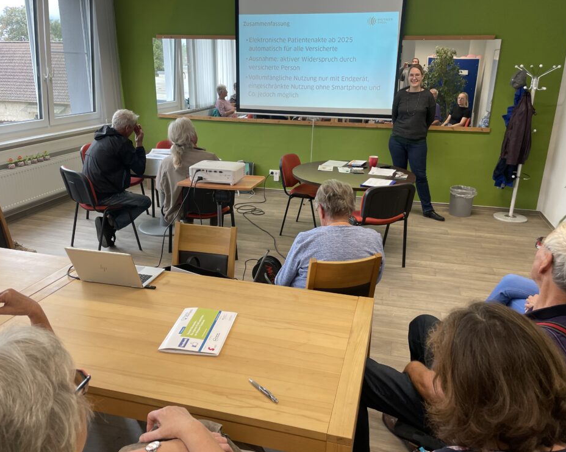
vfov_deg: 51.5
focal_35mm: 28
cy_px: 228
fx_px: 469
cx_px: 279
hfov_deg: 62.2
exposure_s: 1/120
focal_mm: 4.2
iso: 64
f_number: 1.6
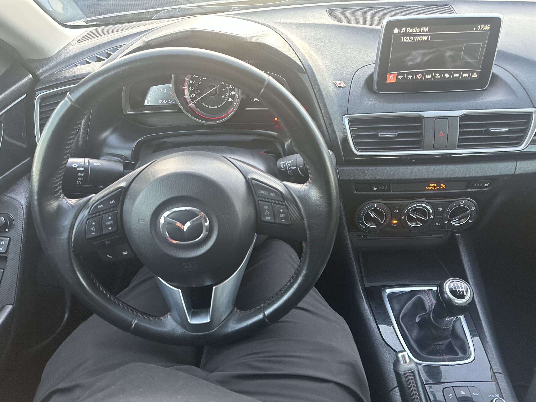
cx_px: 268
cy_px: 201
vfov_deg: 56.8
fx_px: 372
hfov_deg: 71.6
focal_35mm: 24
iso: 640
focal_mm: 6.86
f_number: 1.78
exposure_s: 1/60
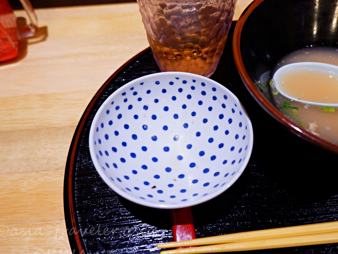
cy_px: 133
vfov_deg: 49.7
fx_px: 273
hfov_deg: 63.2
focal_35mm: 28
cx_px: 191
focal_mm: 15
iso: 800
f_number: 3.5
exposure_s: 1/34
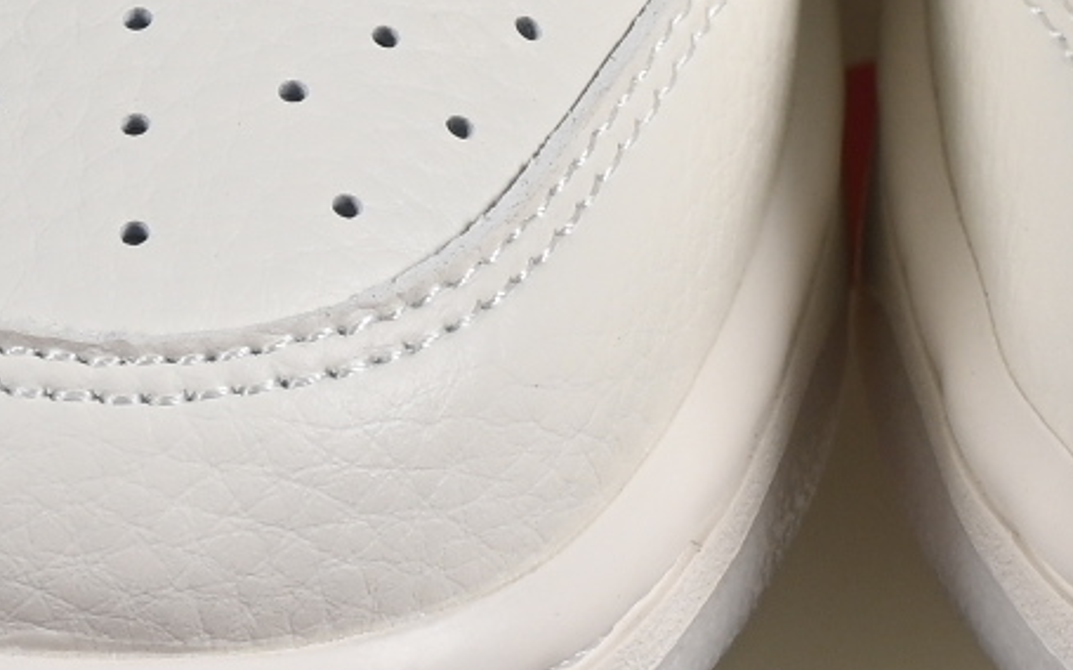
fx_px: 13681
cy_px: -427
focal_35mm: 468
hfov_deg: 4.5
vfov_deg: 2.8
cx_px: 821
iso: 160
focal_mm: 50
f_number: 8
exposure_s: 1/100
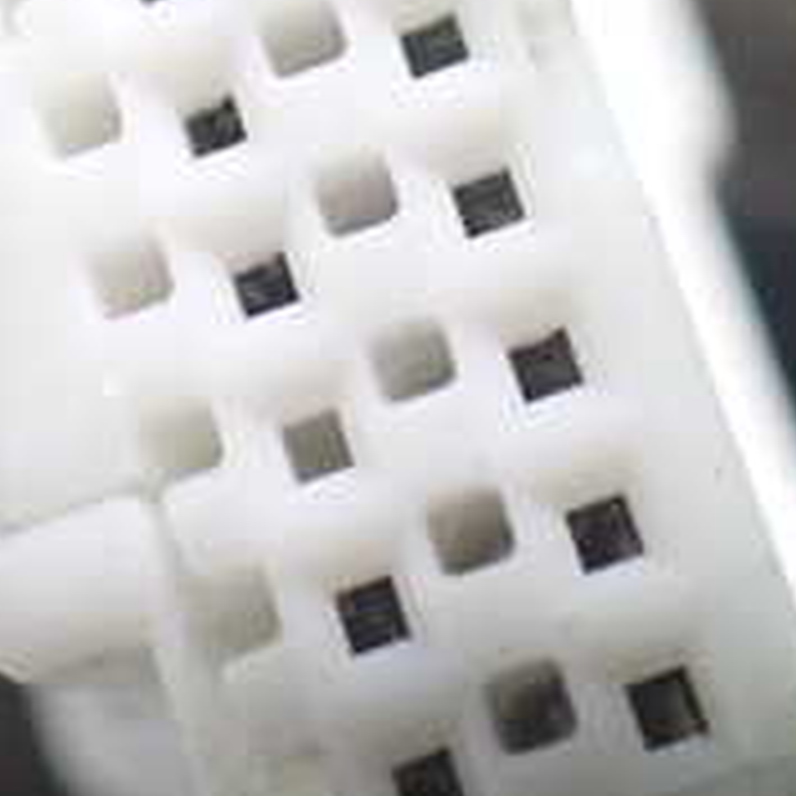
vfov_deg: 19.3
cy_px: 292
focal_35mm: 90
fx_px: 2341
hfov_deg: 19.3
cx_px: 409
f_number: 2.3
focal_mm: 5.4
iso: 800
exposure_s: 1/50
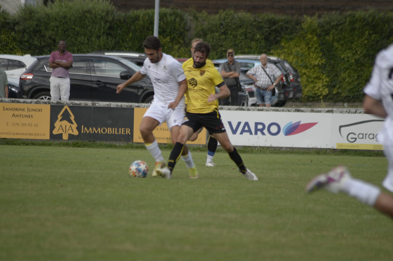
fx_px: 3271
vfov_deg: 4.6
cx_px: 196
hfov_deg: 6.9
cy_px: 130
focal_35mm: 300
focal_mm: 300
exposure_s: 1/640
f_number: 5.6
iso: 250
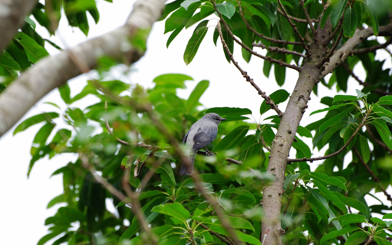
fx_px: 6709
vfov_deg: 2.1
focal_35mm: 628
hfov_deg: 3.3
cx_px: 196
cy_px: 127
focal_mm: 410
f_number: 5.6
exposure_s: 1/250
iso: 1000
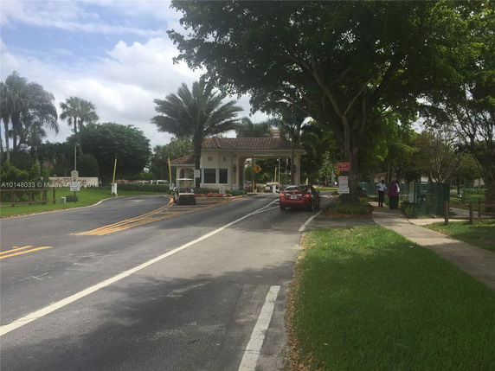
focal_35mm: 29
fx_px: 415
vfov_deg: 48.2
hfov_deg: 61.7
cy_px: 186
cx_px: 248
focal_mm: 4.15
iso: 32
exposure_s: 1/2083
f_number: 2.2
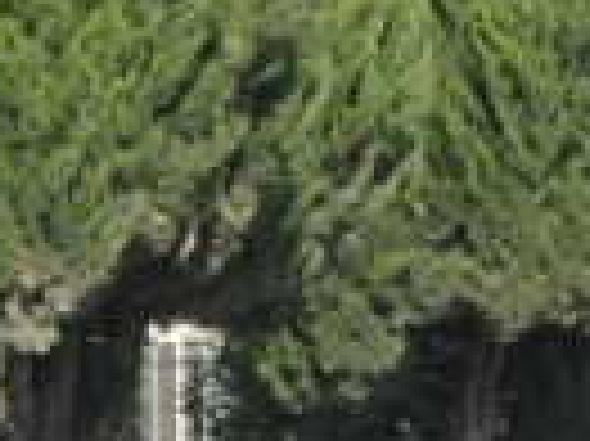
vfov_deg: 1.3
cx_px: 446
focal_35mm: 1136
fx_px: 19344
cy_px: 310
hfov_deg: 1.7
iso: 100
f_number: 4.4
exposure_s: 1/640
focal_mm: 41
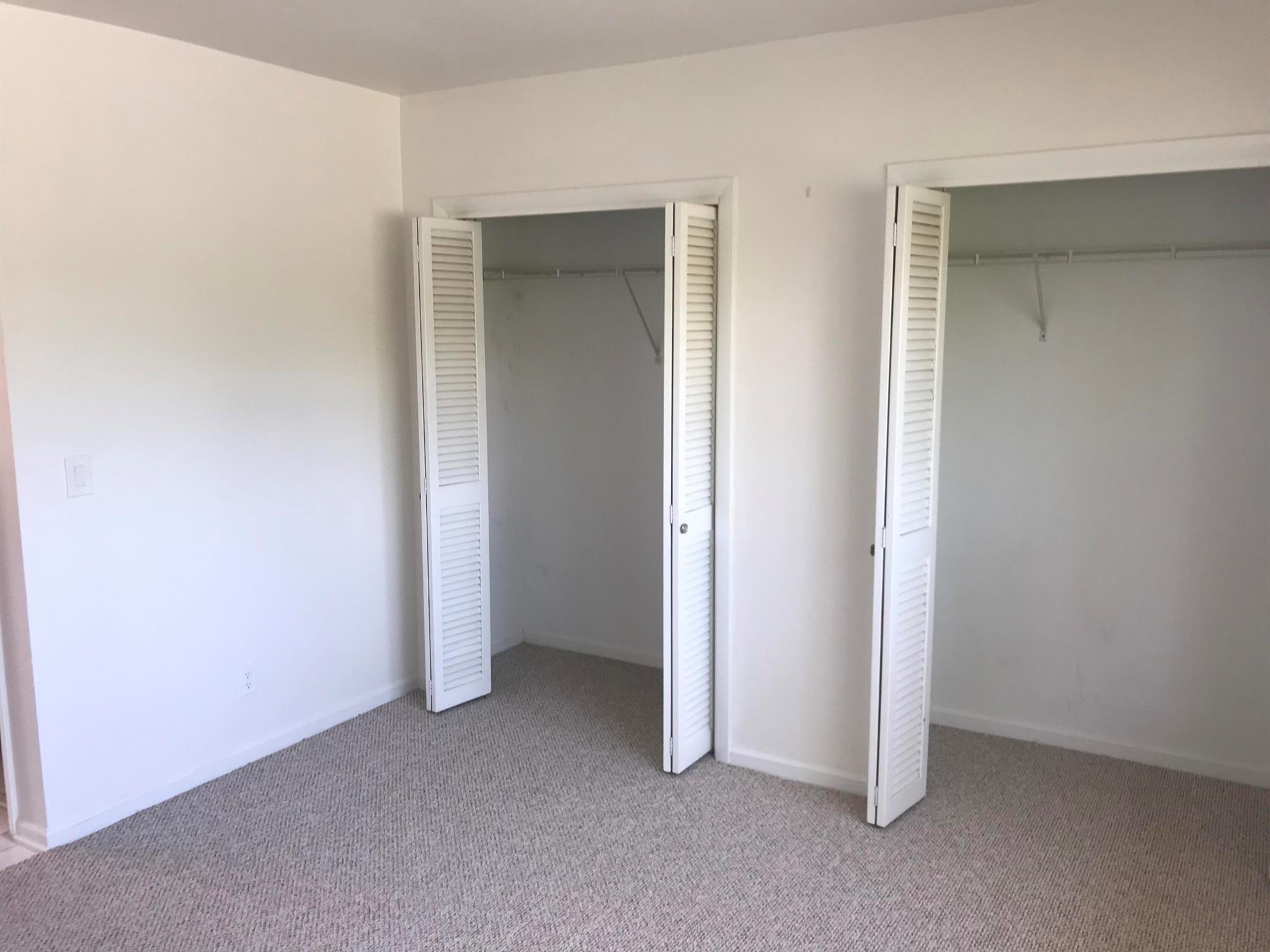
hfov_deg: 63.4
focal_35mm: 28
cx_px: 635
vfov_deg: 49.7
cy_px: 476
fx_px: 1027
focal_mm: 3.99
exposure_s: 1/40
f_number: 1.8
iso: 25
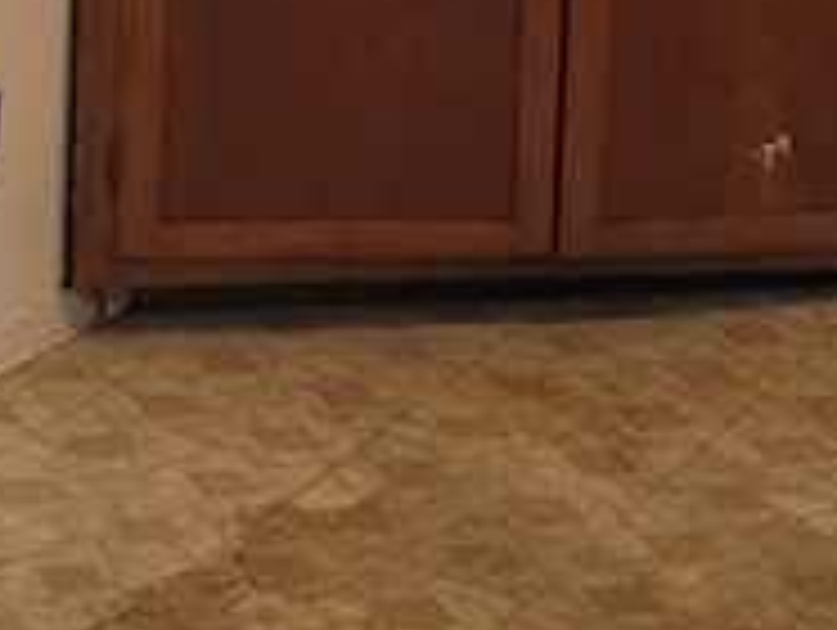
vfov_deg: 10.0
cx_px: -428
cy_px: -396
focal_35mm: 143
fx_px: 3462
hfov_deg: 13.0
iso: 160
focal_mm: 5.4
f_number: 1.8
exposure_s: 1/120
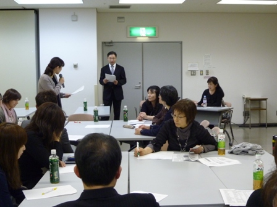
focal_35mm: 53
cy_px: 104
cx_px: 138
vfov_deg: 27.5
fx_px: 424
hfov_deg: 36.2
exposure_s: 1/40
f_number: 4.2
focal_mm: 9.5
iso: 400
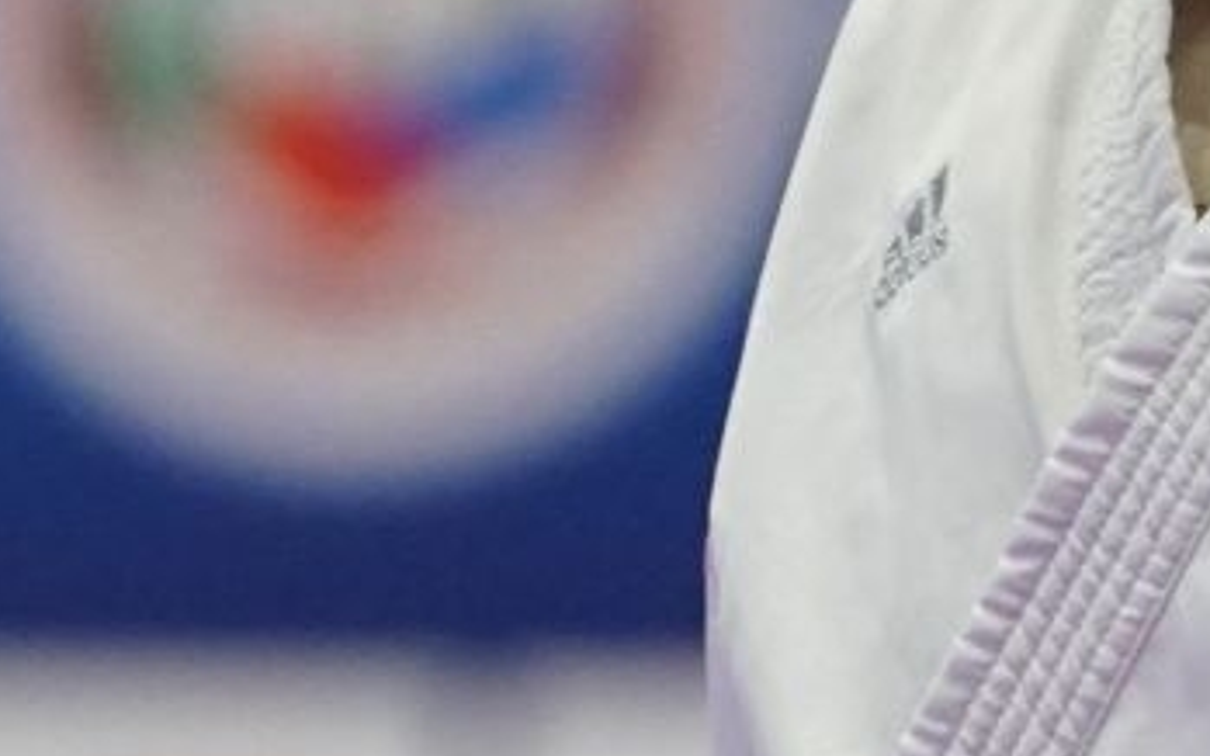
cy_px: 427
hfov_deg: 1.3
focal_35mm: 1578
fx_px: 52028
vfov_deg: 0.8
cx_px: 652
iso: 3200
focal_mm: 200
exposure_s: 1/1000
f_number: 2.8
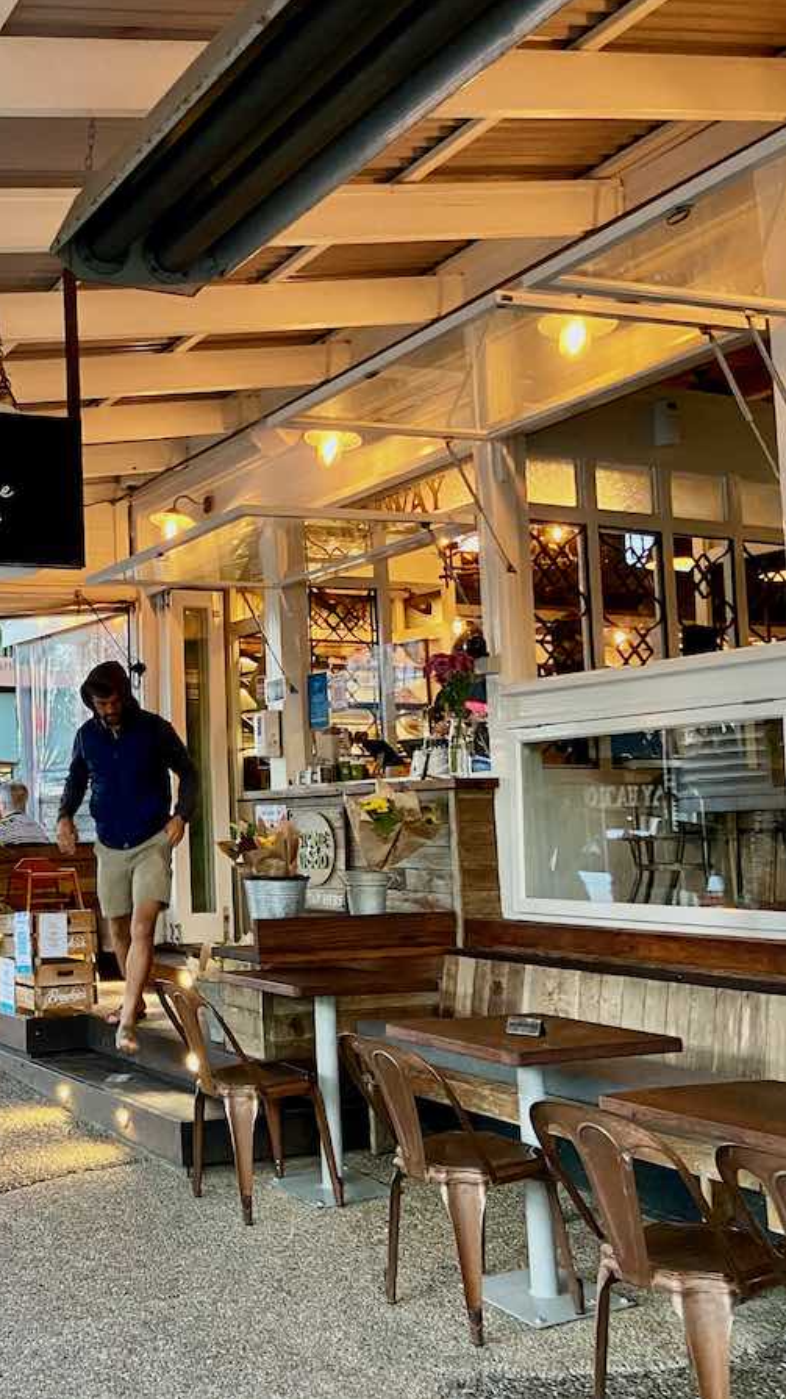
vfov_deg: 52.8
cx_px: 48
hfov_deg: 29.6
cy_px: 699
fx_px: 1409
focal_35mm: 38
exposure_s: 1/50
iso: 320
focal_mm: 4.25
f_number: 1.8
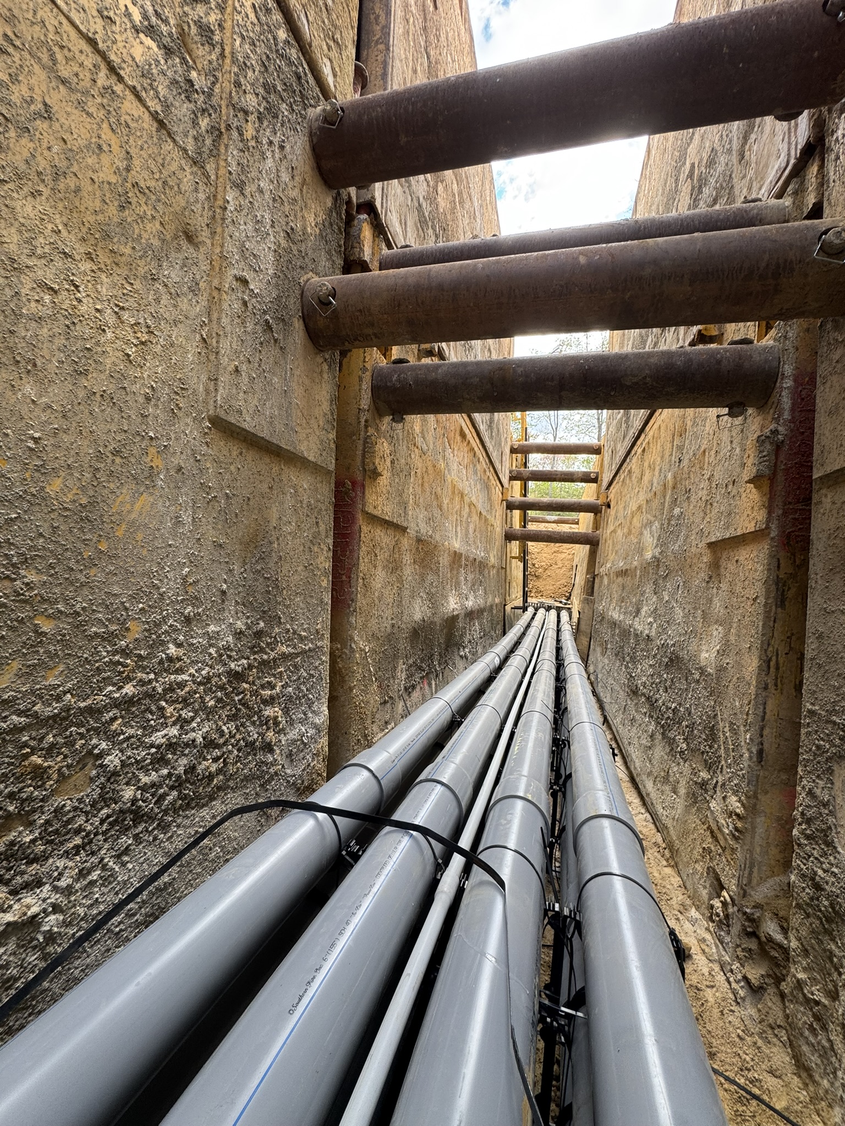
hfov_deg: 85.7
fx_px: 456
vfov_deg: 102.1
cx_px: 422
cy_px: 563
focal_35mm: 14
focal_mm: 2.22
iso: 50
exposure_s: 1/99
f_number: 2.2
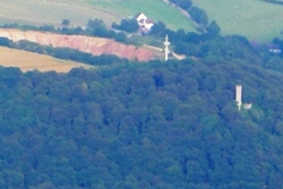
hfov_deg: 4.4
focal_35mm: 470
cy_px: 223
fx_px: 3699
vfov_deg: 2.9
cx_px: 248
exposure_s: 1/125
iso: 100
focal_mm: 17.7
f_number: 2.8
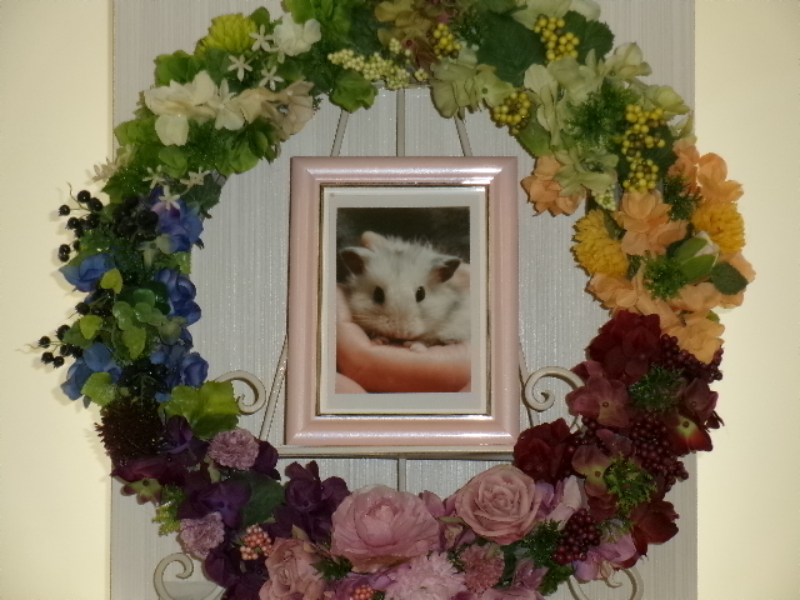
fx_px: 2196
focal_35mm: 95
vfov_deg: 15.6
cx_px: 400
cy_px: 300
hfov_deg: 20.7
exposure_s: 1/60
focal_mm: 16.9
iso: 250
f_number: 5.8
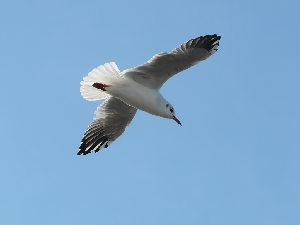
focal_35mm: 154
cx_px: 150
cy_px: 112
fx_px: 1334
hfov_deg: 12.8
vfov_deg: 9.6
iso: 100
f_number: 5.6
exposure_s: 1/250
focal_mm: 25.3
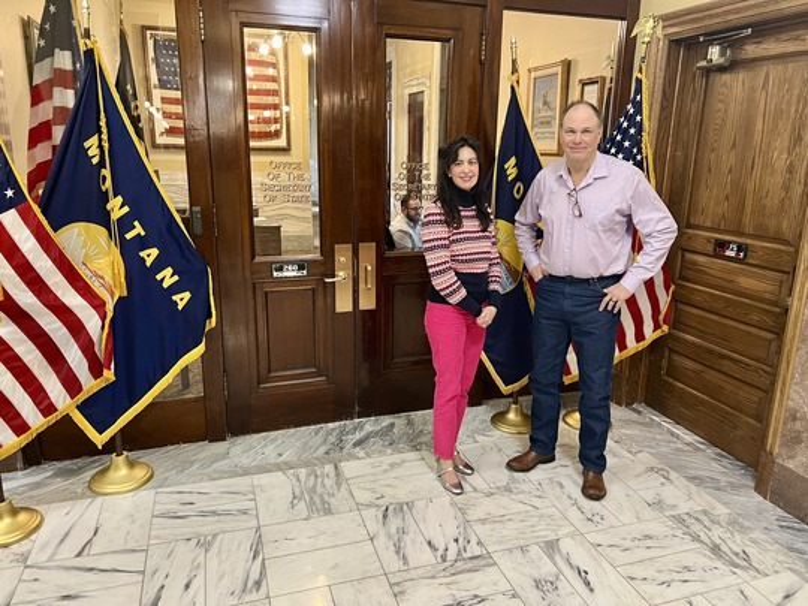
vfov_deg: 53.1
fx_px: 607
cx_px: 404
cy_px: 303
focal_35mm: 26
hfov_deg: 67.3
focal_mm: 5.7
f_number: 1.5
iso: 400
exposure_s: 1/40
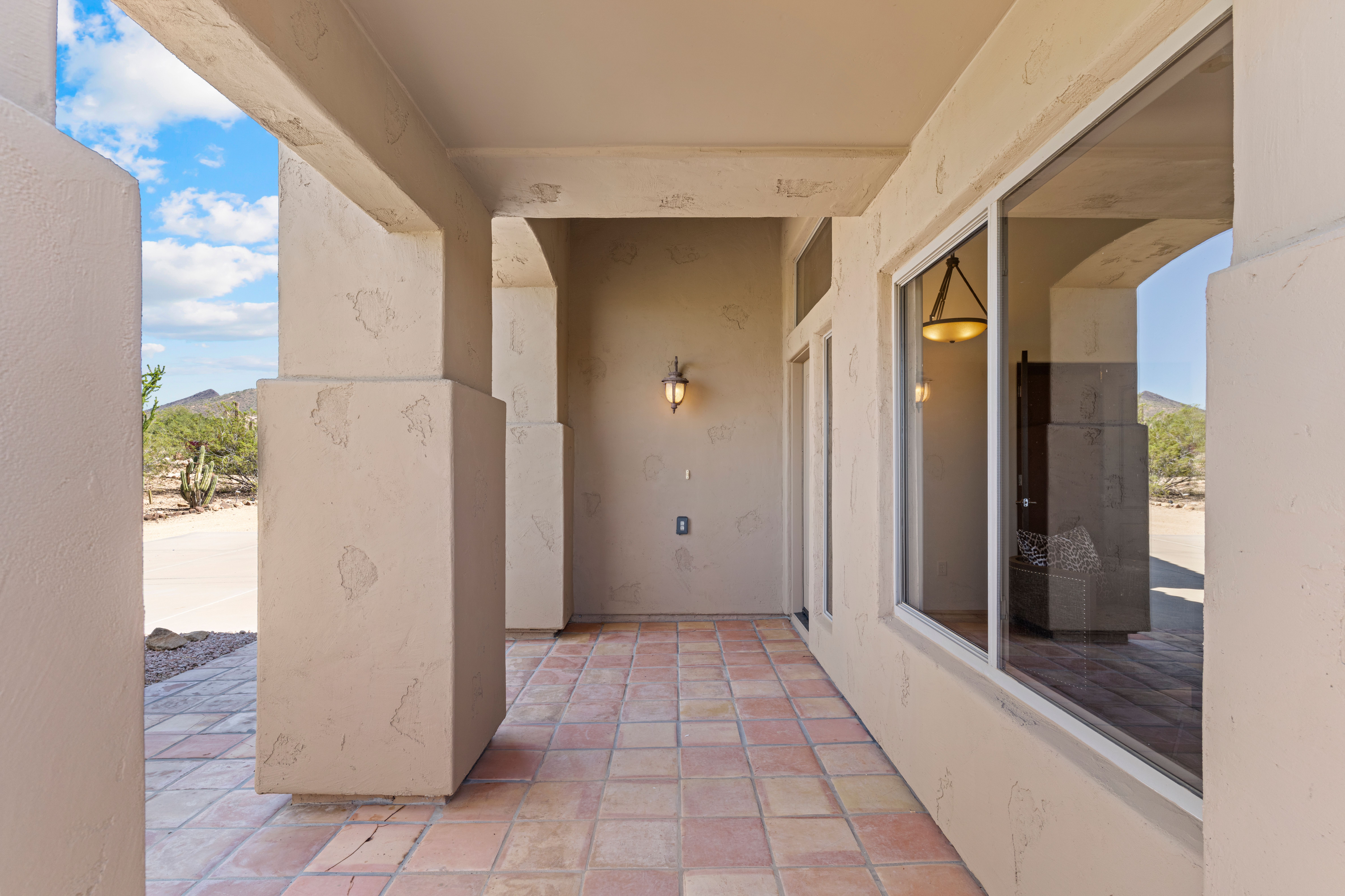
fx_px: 672
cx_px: 672
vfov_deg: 67.4
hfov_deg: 90.0
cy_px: 448
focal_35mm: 18
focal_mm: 18
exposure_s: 1/15
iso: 200
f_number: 8
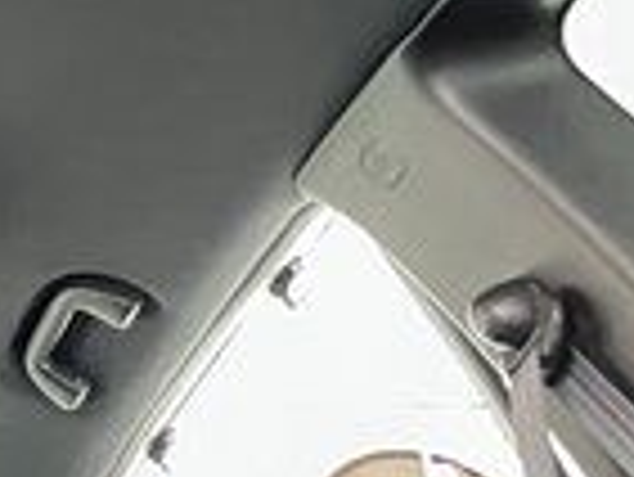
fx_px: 2163
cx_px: -544
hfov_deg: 14.5
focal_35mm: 118
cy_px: 130
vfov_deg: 12.5
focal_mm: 5.1
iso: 1000
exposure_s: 1/20
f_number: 1.6
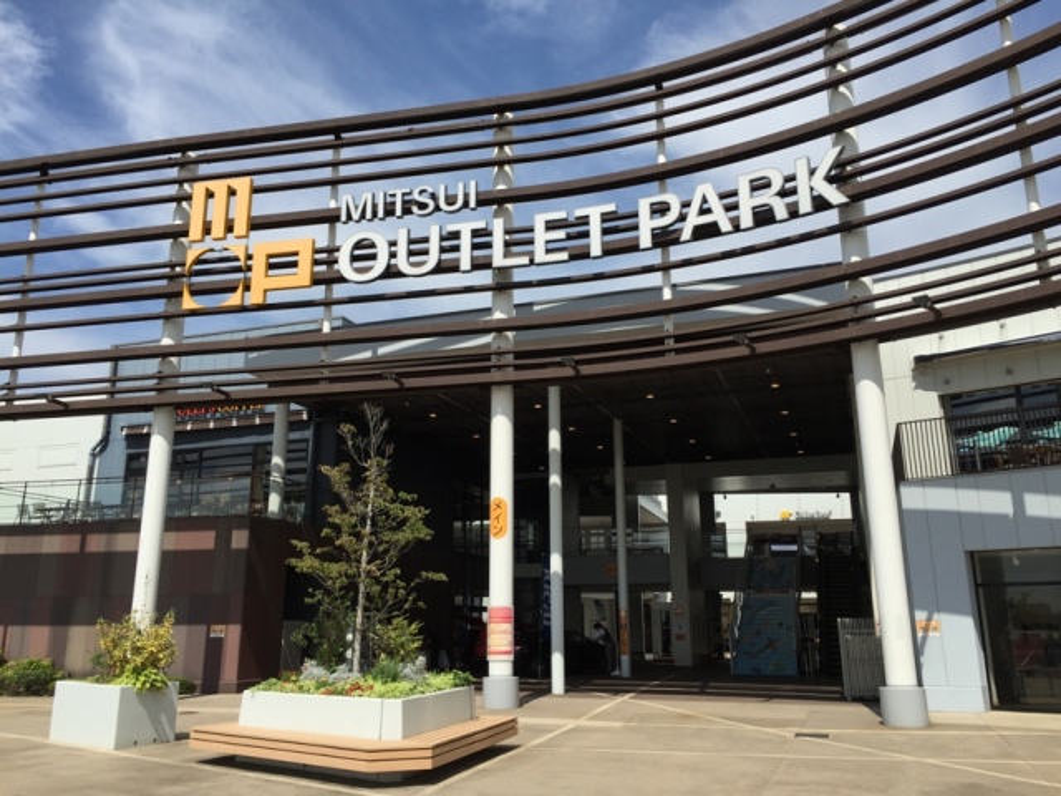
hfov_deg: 61.7
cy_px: 398
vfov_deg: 48.2
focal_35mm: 29
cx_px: 530
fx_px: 889
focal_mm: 4.15
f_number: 2.2
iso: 32
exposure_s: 1/3968
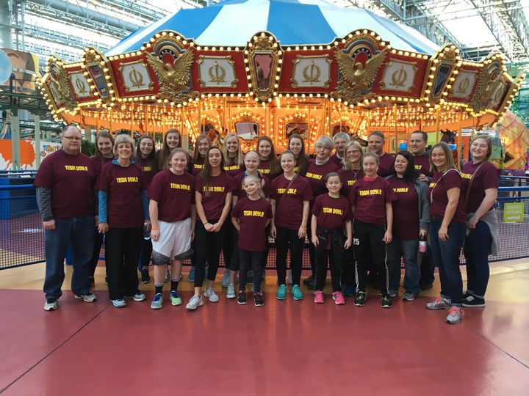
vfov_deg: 48.2
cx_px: 264
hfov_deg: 61.7
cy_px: 198
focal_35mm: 29
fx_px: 443
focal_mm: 4.15
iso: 32
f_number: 2.2
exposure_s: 1/30
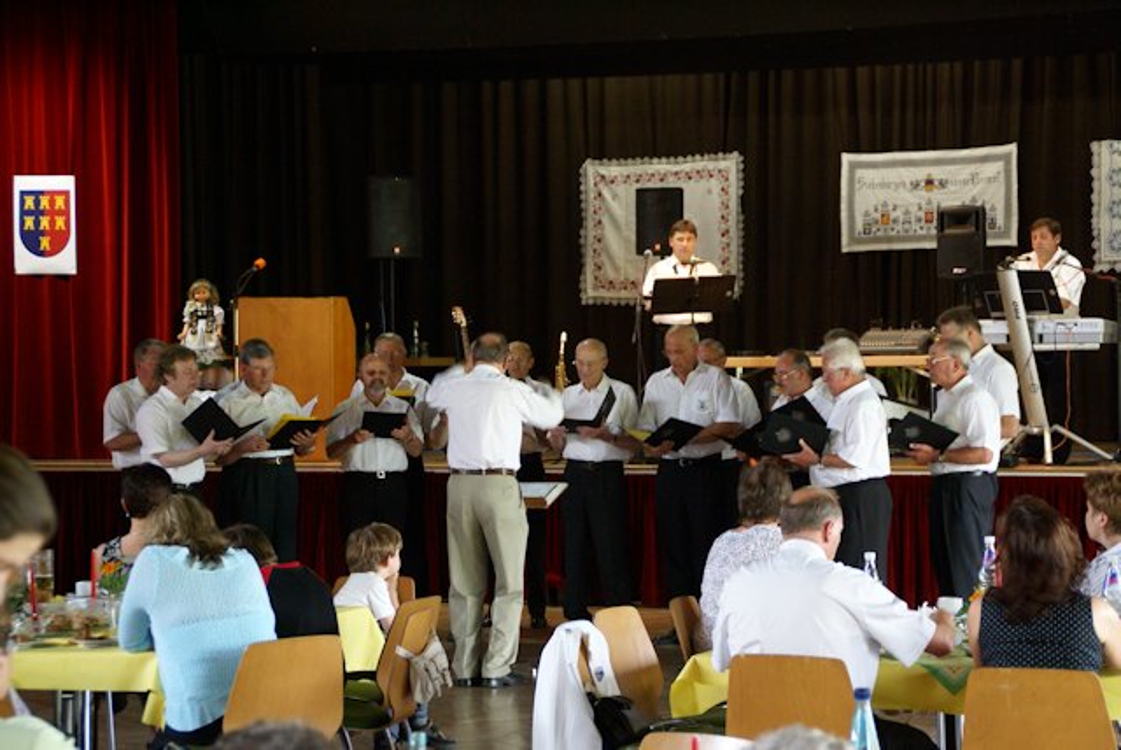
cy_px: 375
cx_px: 560
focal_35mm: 90
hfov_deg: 22.6
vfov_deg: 15.2
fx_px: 2805
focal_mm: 60
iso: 400
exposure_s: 1/30
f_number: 5
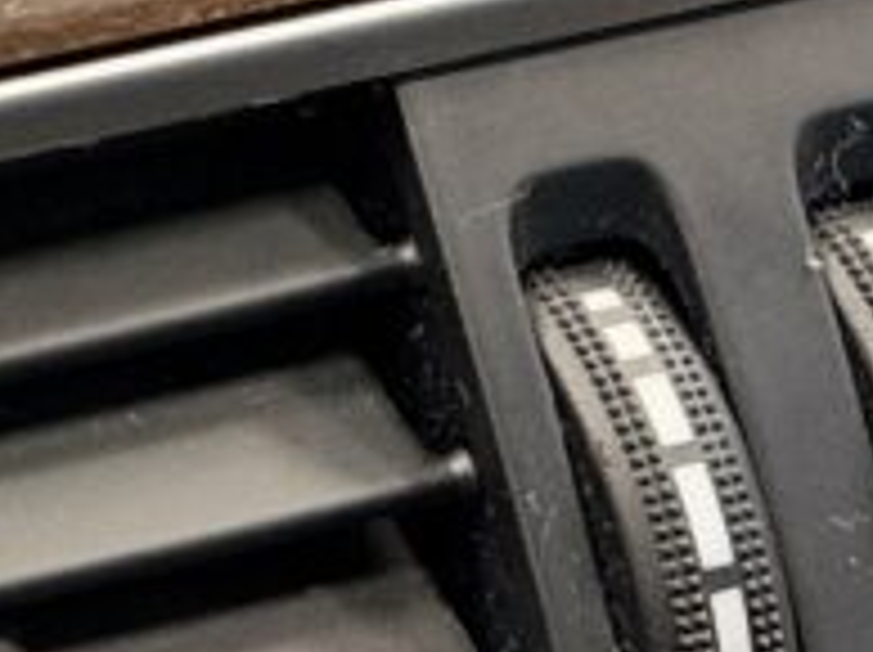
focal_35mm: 254
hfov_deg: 7.7
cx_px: -369
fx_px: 6398
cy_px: -1061
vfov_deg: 5.6
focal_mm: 6.76
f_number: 1.78
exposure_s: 1/60
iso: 250
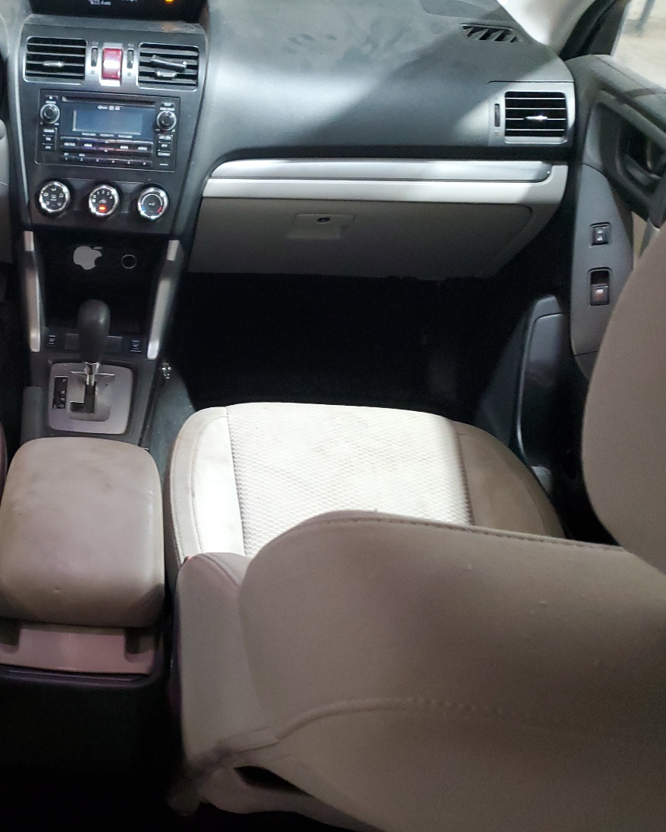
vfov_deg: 49.0
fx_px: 911
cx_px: 99
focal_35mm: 37
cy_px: 391
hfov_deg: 38.1
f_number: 1.5
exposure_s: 1/40
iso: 330
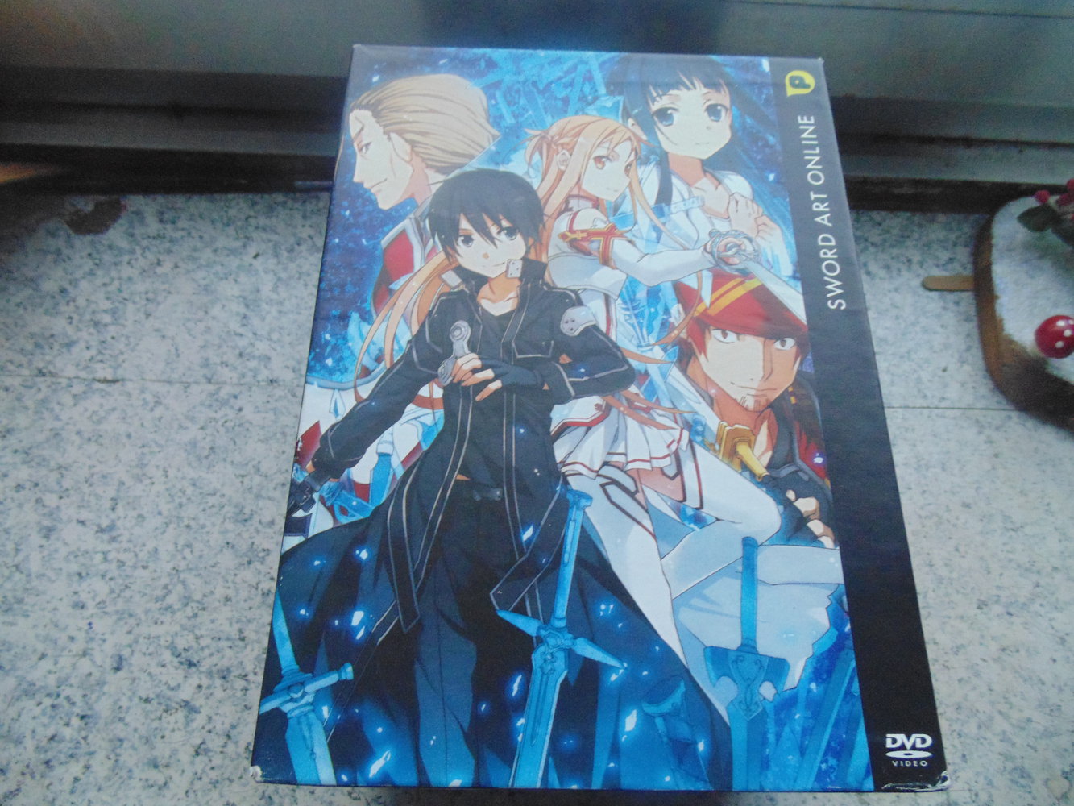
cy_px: 403
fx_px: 683
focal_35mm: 22
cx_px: 537
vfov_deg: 61.1
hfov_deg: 76.4
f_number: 3.1
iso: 400
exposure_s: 1/30
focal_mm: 4
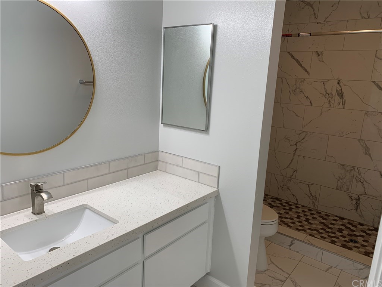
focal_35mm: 26
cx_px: 191
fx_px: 287
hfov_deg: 67.3
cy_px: 144
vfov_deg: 53.1
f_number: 1.8
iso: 80
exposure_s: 1/120
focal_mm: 4.25
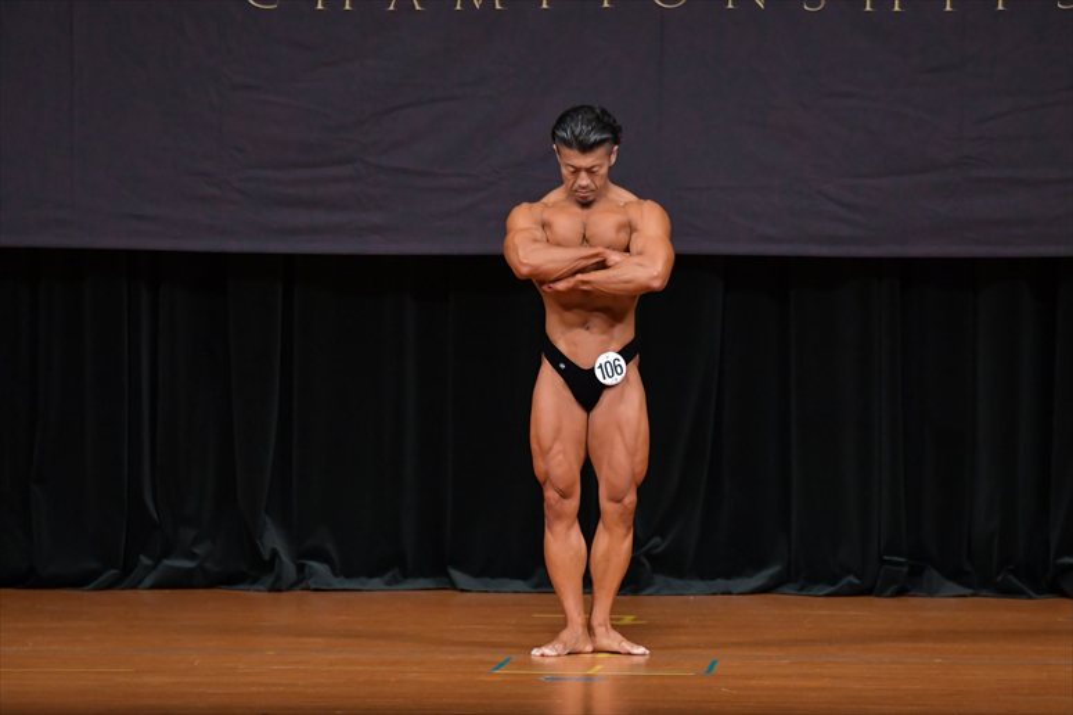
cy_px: 358
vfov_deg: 5.1
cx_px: 536
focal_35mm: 270
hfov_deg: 7.6
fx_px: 8044
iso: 4000
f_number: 5.6
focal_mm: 180
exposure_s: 1/400
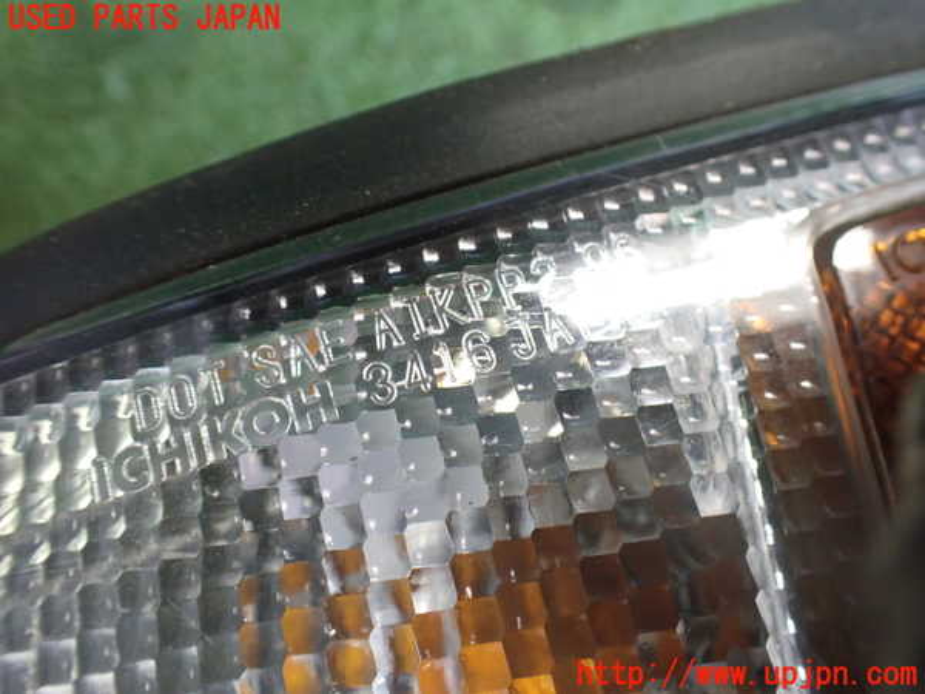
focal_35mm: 30
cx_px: 462
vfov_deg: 46.8
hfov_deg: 60.0
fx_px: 802
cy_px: 347
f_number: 2.3
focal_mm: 5.4
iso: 800
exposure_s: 1/100
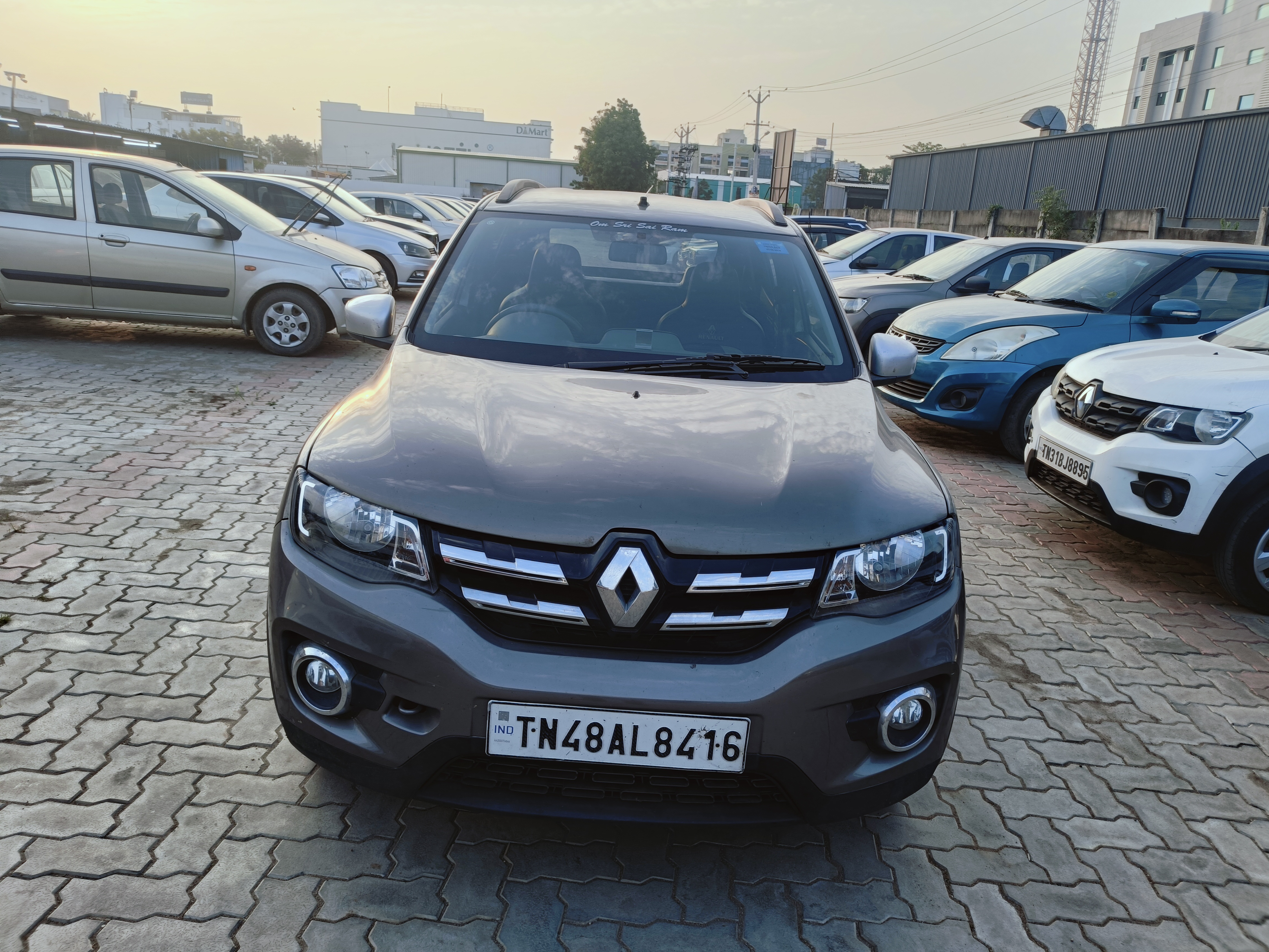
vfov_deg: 54.9
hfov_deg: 69.4
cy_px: 476
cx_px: 634
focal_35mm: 25
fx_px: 916
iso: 100
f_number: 1.7
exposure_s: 1/122
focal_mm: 4.7
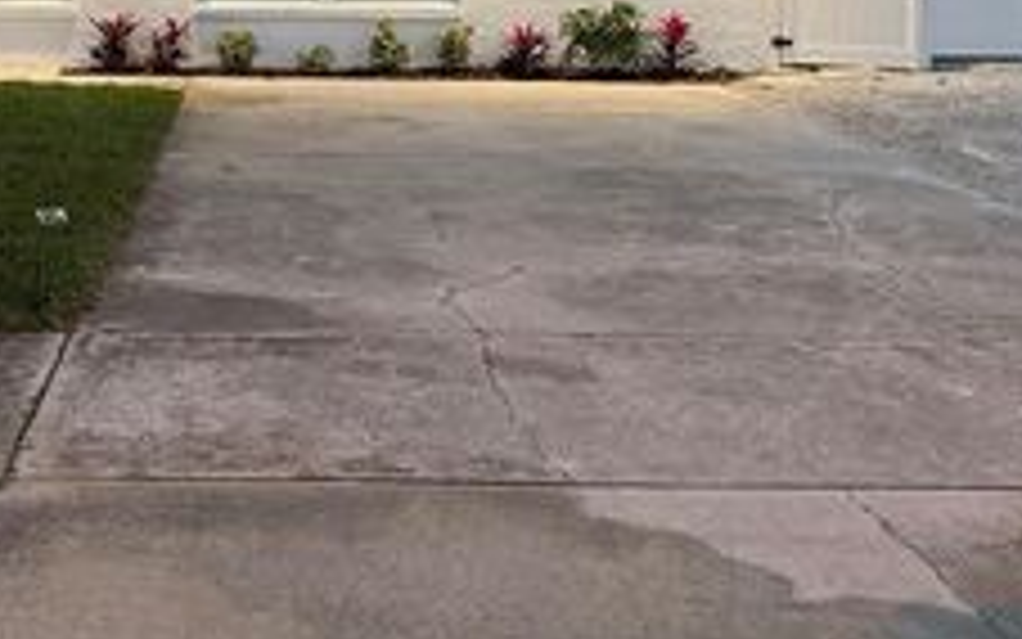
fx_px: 1560
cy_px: 25
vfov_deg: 22.4
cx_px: 225
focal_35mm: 56
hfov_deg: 35.3
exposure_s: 1/60
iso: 400
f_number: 1.78
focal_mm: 6.86
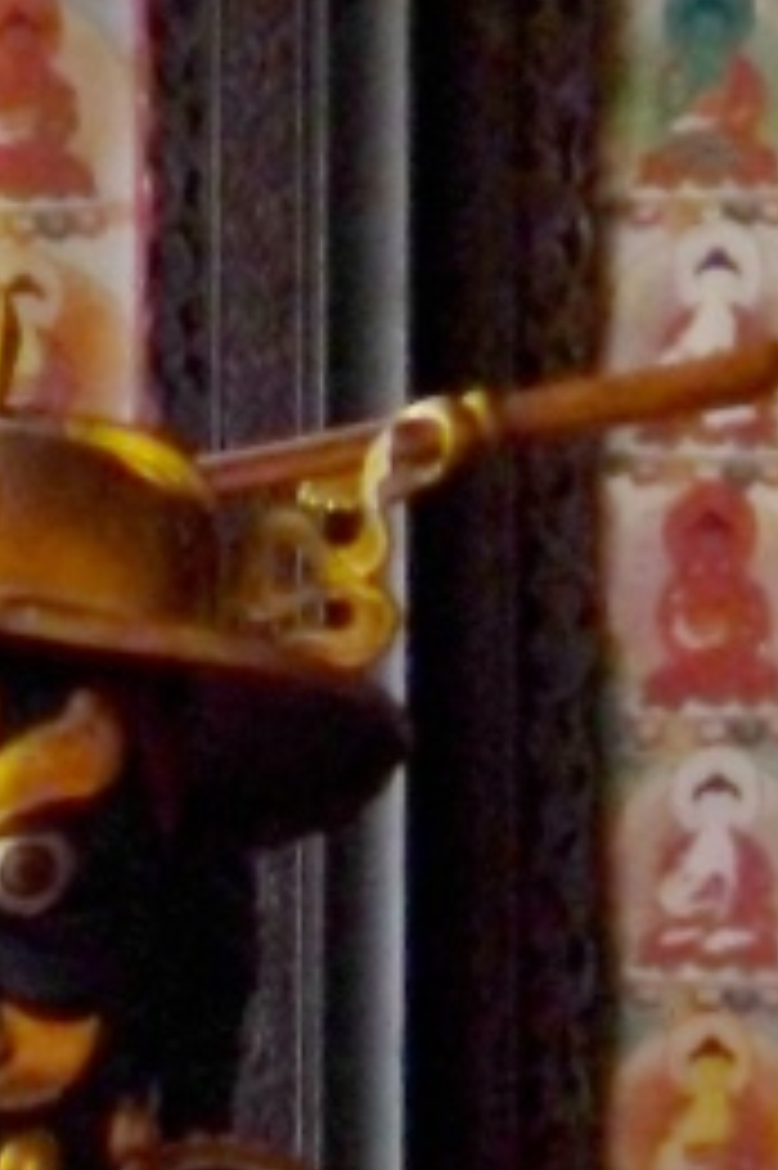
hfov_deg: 4.2
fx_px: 10484
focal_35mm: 323
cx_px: -342
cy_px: 2320
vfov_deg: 6.2
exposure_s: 1/15
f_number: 3
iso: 800
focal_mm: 14.9
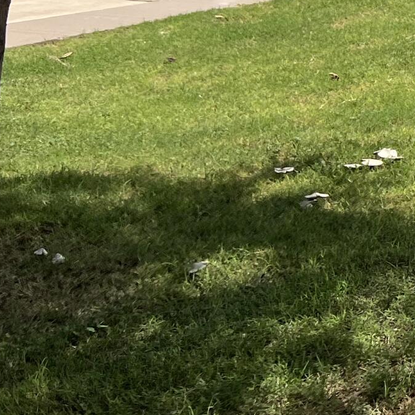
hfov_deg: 13.9
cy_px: 7
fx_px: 1383
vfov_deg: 16.7
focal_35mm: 102
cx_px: 882
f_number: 1.5
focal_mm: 5.7
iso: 50
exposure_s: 1/4831
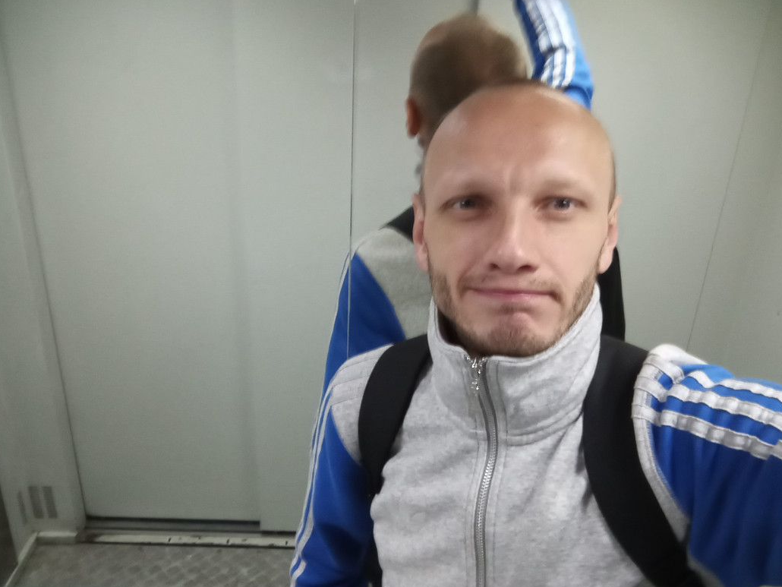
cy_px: 299
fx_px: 655
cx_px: 400
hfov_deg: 61.6
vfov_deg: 48.2
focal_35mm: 29
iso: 403
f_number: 2
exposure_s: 1/25
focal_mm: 2.64
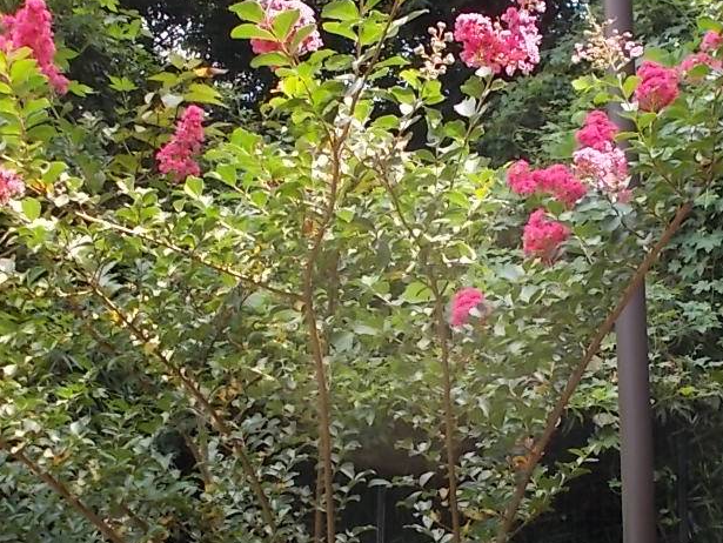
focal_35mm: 78
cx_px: 449
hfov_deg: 24.9
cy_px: 240
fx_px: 1630
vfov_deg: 18.9
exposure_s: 1/160
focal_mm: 5.3
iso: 80
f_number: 3.4
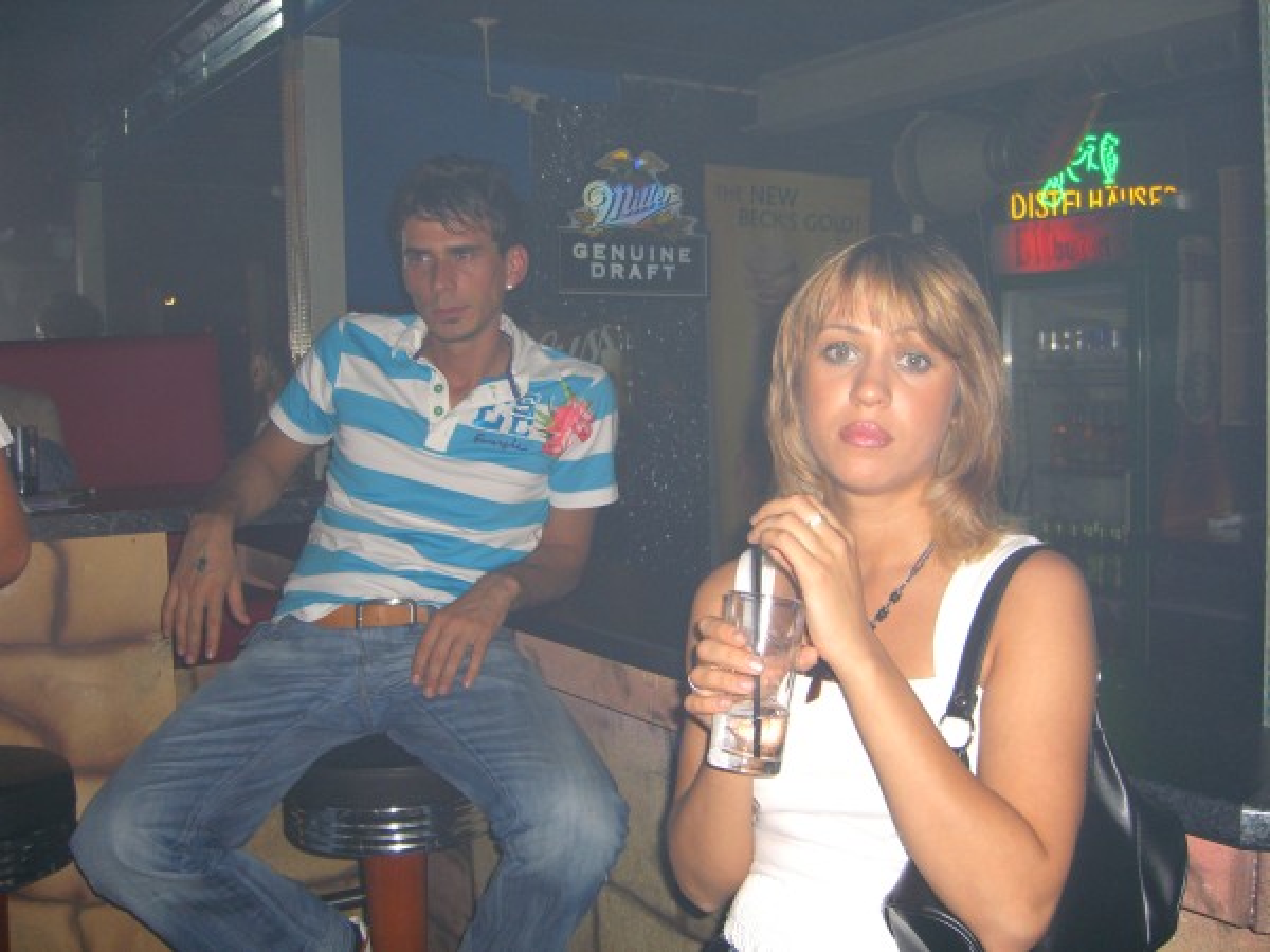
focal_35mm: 38
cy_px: 476
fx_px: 1394
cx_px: 635
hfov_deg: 49.0
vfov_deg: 37.7
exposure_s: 1/60
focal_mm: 7.9
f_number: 2.8
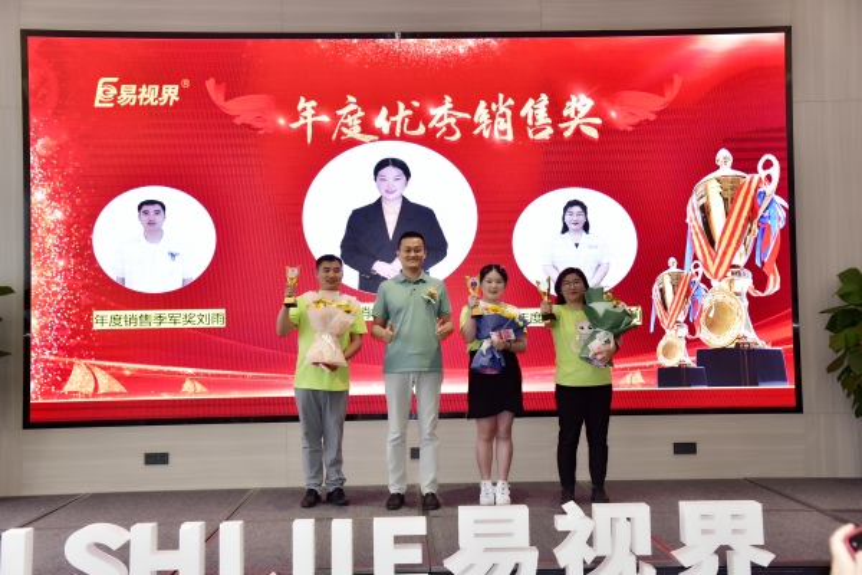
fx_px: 910
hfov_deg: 50.7
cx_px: 431
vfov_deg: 35.1
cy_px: 288
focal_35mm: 38
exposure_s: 1/125
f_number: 5
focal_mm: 38
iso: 1000
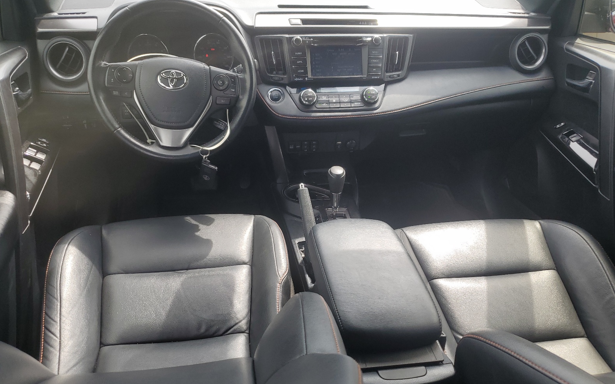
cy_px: 216
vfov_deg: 44.4
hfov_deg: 66.5
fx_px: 469
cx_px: 305
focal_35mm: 28
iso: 50
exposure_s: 1/526
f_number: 1.5
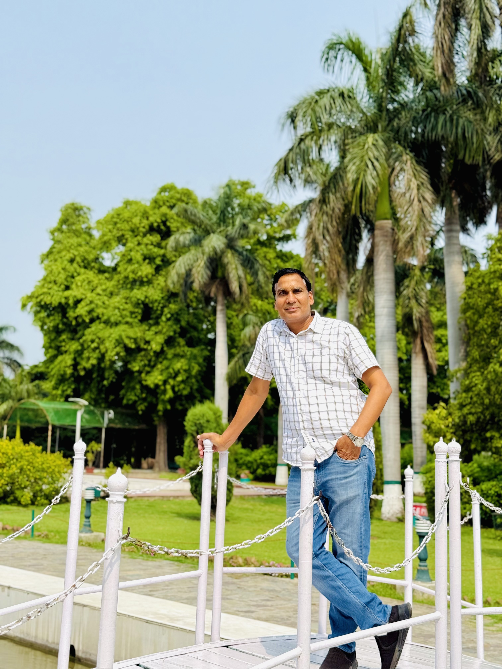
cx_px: 251
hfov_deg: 30.3
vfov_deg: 39.7
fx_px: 928
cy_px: 334
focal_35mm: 48
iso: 64
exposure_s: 1/5208
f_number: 1.78
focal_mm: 6.76
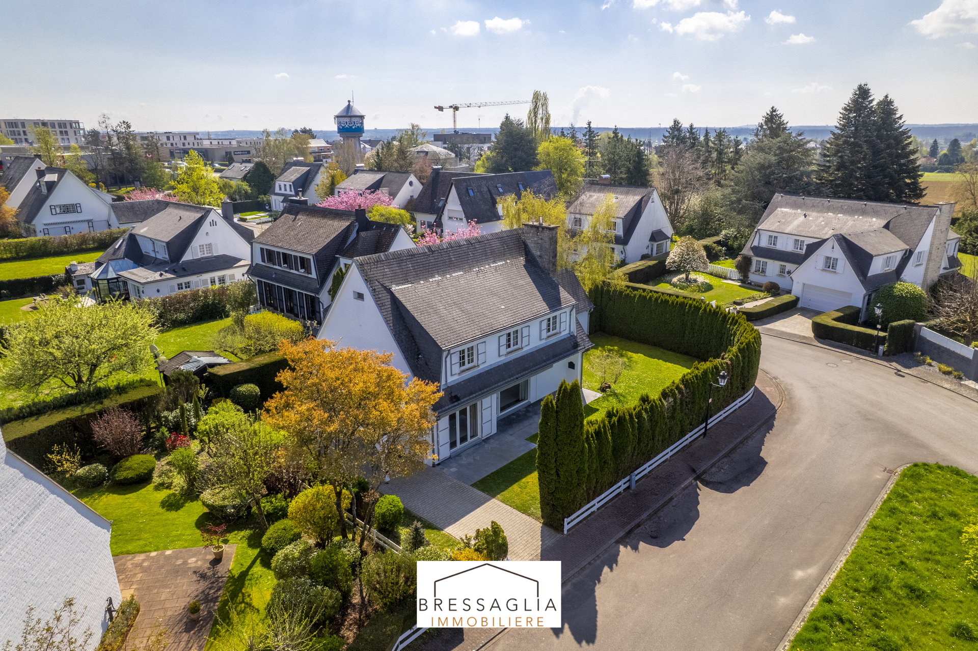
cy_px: 326
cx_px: 489
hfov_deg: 78.6
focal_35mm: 22
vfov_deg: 57.2
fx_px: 597
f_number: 2.8
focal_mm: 8.38
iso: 200
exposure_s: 1/250
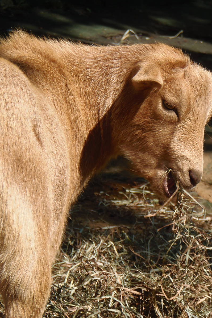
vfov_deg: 6.1
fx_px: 2976
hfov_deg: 4.1
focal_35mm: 337
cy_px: 159
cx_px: 164
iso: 64
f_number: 5.1
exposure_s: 1/320
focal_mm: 44.9
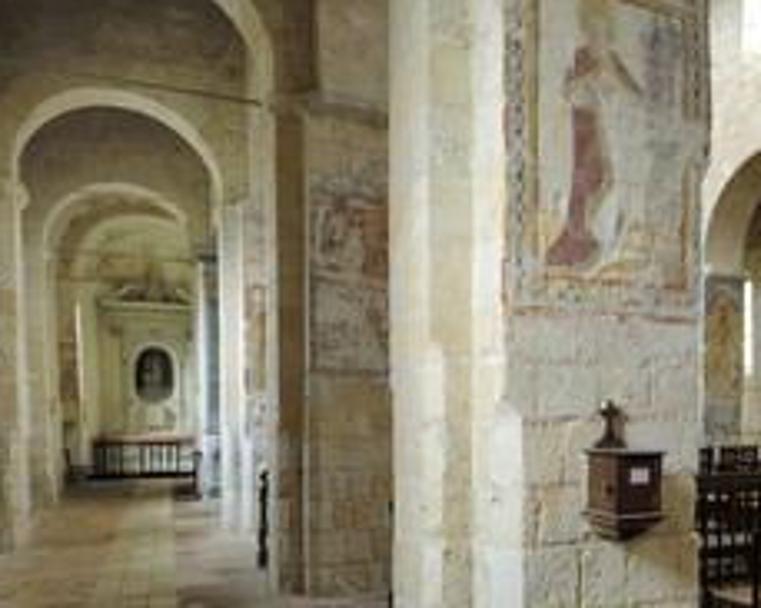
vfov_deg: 46.3
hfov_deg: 55.5
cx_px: 530
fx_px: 698
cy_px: 409
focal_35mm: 31
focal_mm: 12
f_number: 9
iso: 100
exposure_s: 1/1.25
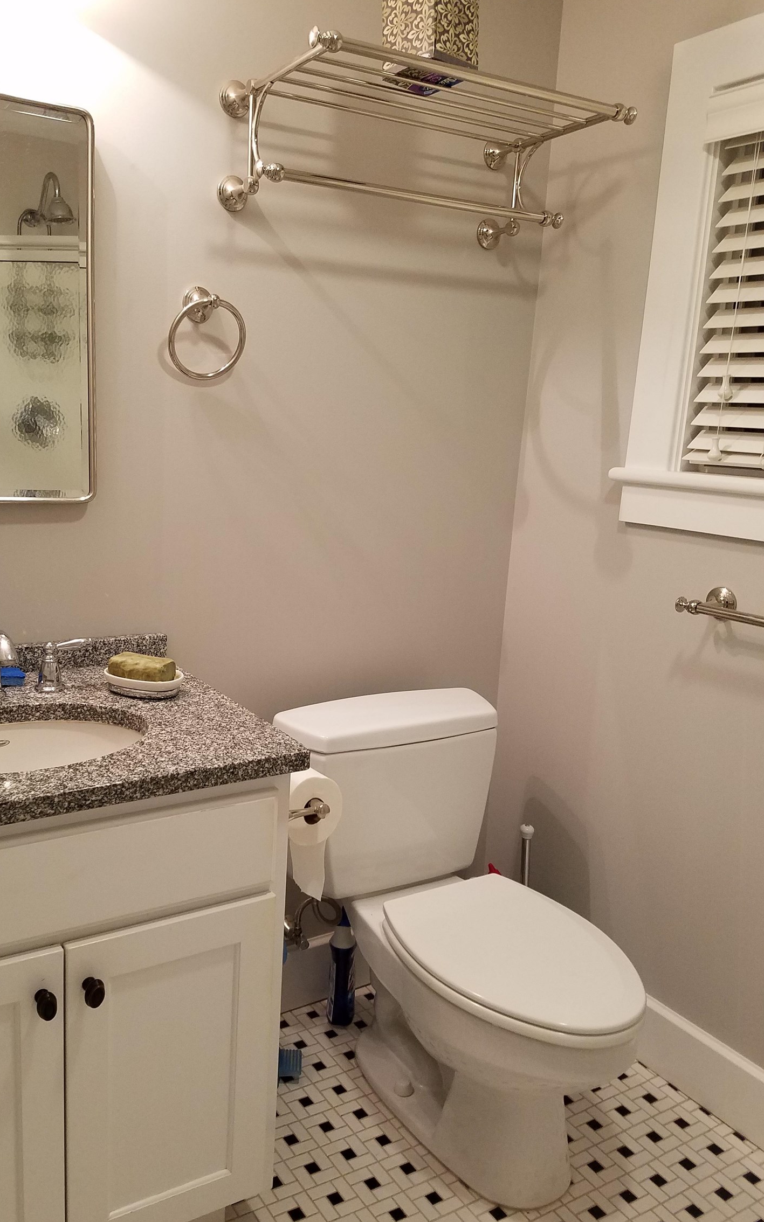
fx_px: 933
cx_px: 312
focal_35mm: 28
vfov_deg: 66.5
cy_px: 616
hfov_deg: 44.3
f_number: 1.7
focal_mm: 4.2
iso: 160
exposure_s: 1/60
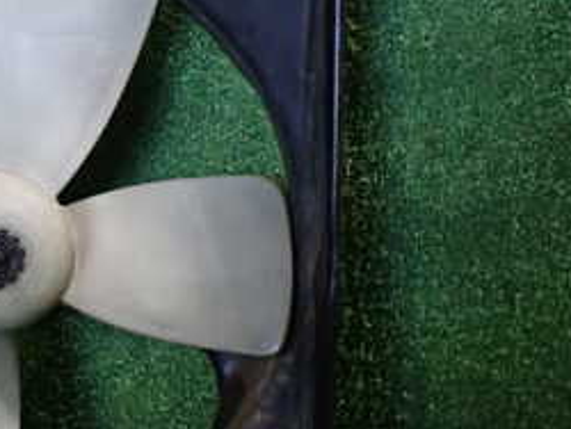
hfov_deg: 25.4
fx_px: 1189
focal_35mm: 72
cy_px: 235
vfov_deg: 20.5
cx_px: -23
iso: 800
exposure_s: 1/125
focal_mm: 5.4
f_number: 2.3
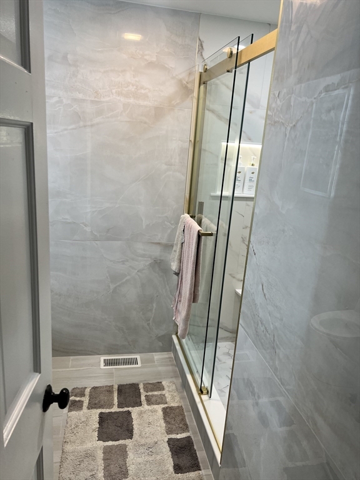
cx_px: 180
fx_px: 361
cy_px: 240
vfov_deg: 67.3
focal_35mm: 26
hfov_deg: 53.1
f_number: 1.5
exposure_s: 1/120
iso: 80
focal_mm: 5.7
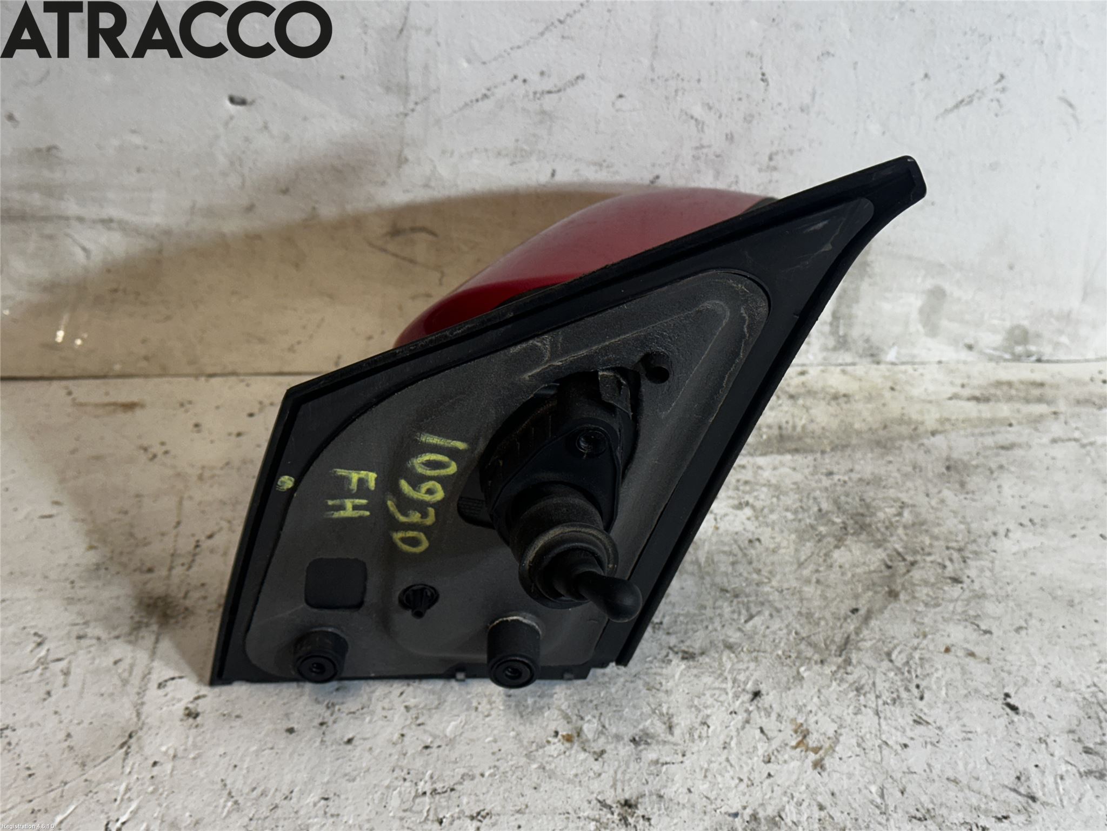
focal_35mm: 48
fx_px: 1535
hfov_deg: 39.7
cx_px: 554
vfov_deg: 30.3
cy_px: 416
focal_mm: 6.86
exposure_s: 1/100
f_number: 1.78
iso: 80
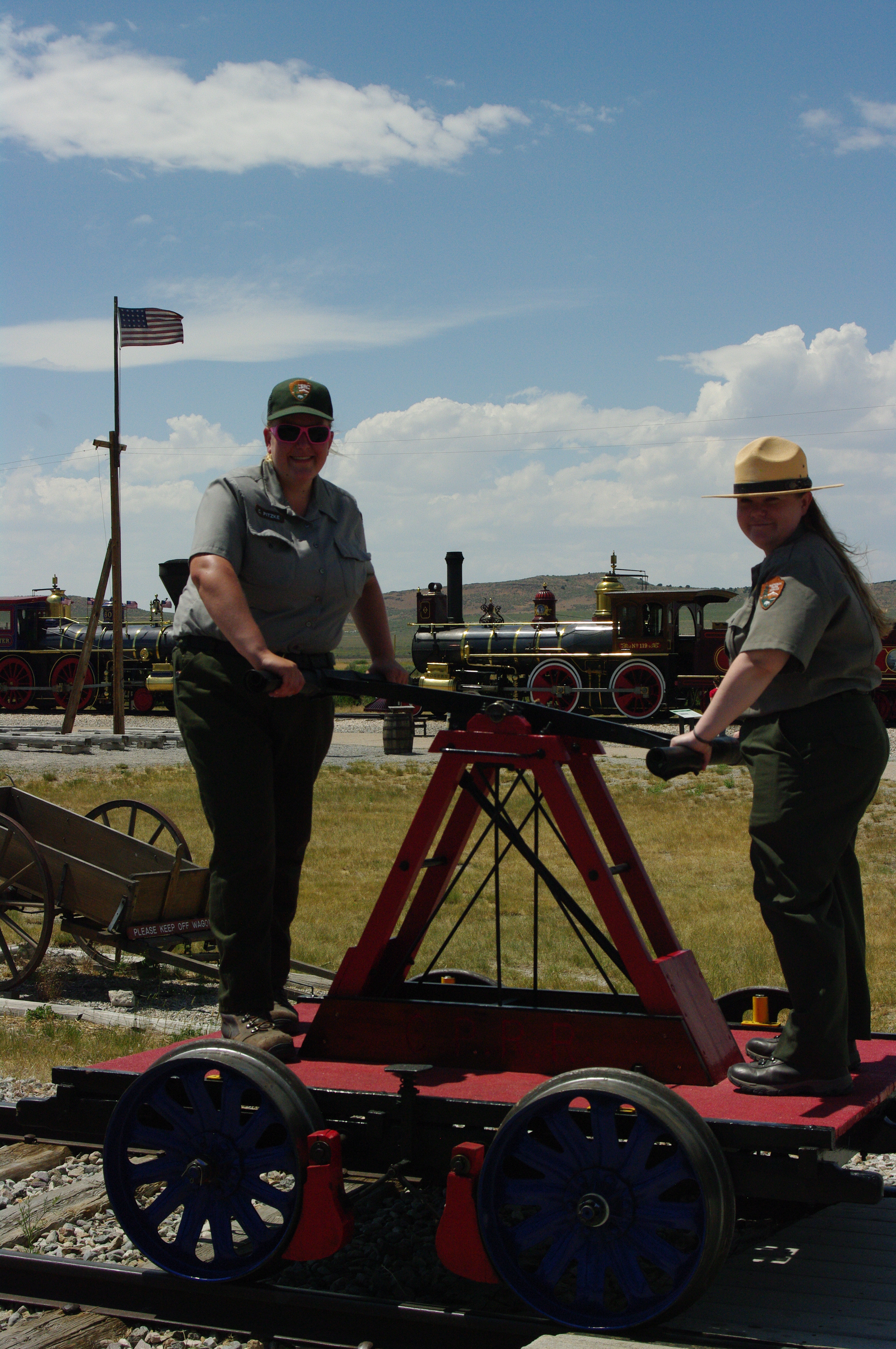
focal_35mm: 56
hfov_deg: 24.3
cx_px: 448
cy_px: 674
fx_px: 2077
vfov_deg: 36.0
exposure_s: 1/2000
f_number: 11
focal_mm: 37
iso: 800
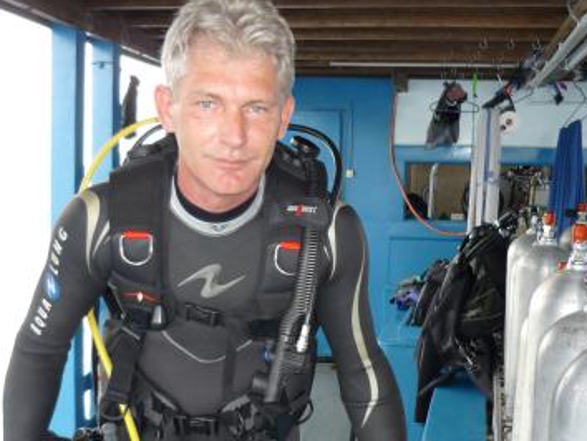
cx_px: 307
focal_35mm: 42
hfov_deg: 44.8
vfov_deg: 34.2
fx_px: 713
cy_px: 270
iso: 100
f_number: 2.8
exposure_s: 1/125
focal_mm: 5.5
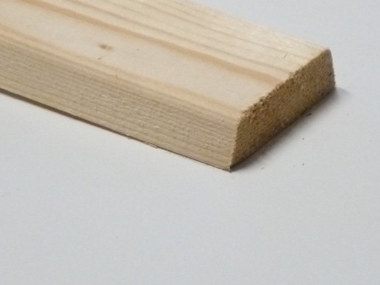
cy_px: 122
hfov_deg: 5.4
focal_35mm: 367
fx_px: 4028
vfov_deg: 4.0
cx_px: 203
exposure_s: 1/20
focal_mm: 27.7
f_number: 5.3
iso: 400
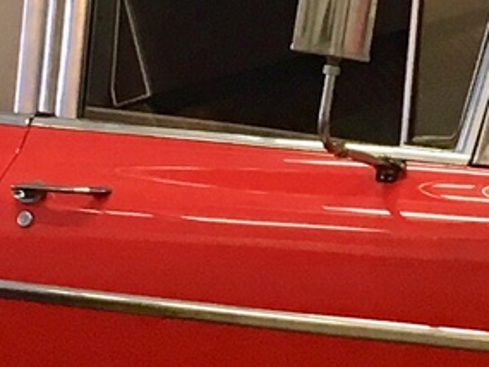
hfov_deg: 9.6
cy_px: 137
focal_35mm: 205
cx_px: 436
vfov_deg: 7.3
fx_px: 2897
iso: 64
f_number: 2.2
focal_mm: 4.15
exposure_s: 1/30
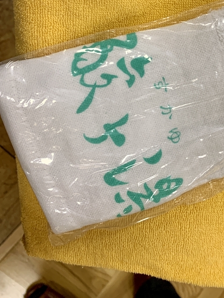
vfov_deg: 39.1
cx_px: 189
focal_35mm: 46
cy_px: 47
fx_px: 397
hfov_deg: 30.5
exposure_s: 1/50
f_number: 1.8
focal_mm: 4.25
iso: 80
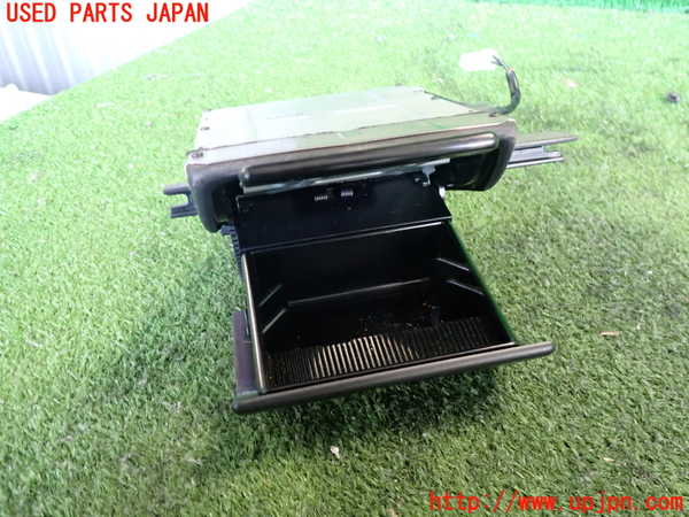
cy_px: 258
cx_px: 344
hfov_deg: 60.0
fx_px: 597
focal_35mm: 30
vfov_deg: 46.8
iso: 800
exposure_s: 1/30
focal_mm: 5.4
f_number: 2.3
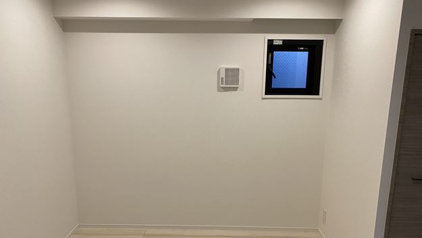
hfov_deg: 66.1
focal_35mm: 29
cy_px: 149
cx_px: 211
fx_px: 325
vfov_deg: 39.9
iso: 125
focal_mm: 4.25
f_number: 1.8
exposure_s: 1/64
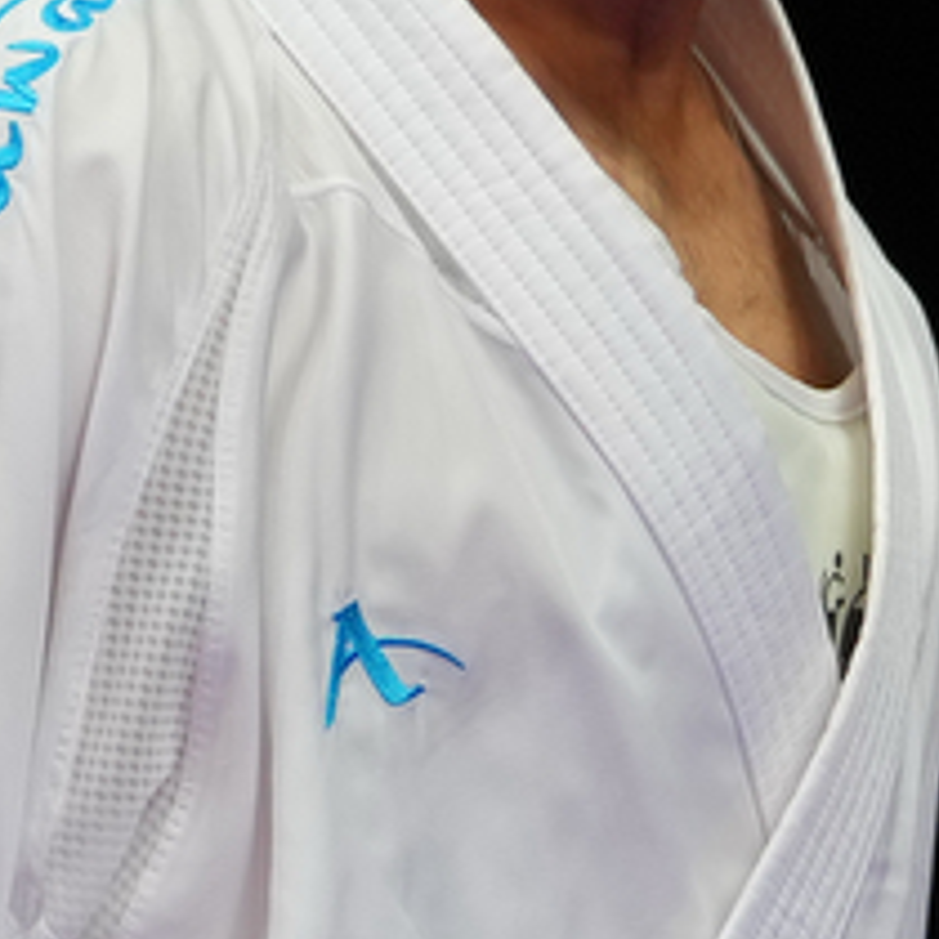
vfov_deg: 0.9
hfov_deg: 0.9
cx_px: 456
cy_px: 537
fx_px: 59630
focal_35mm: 1943
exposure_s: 1/1000
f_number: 2.8
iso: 500
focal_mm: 200
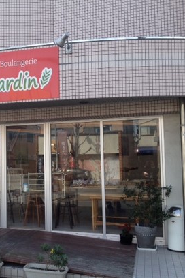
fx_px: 378
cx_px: 20
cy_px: 138
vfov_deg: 40.3
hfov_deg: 26.6
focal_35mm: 49
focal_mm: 4.28
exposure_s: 1/442
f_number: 2.4
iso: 50
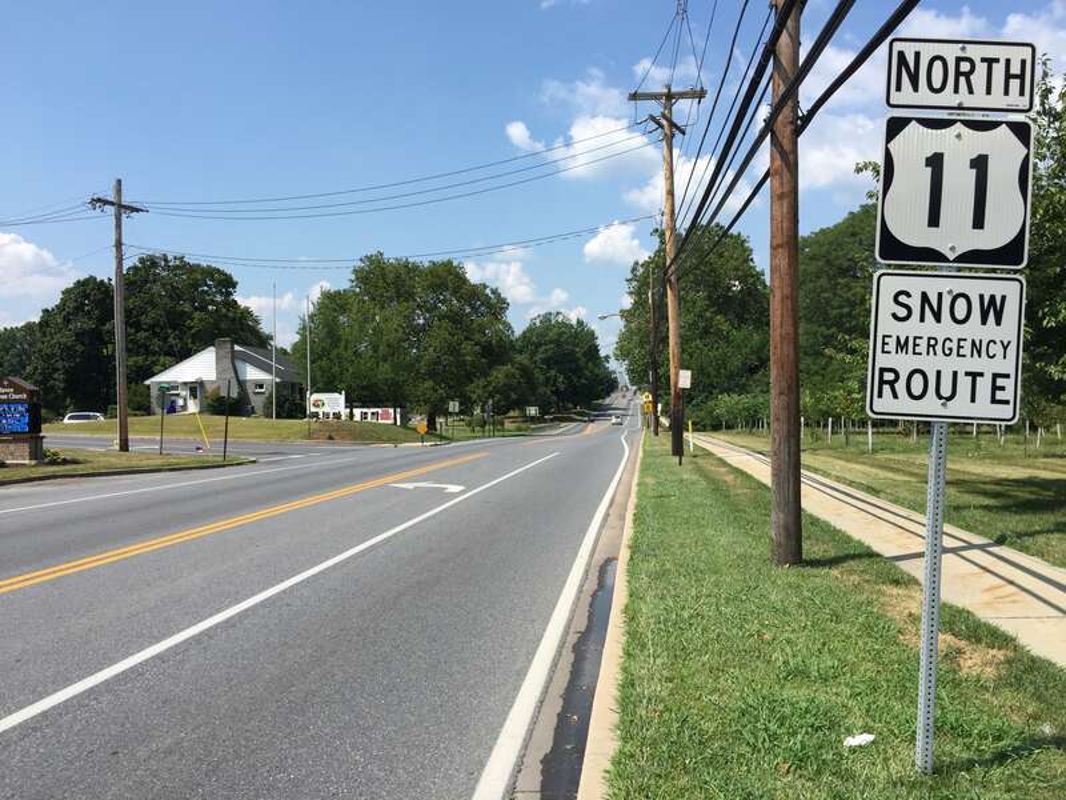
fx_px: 893
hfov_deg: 61.7
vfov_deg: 48.2
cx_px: 533
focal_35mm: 29
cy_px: 400
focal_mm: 4.15
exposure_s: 1/1980
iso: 32
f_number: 2.2
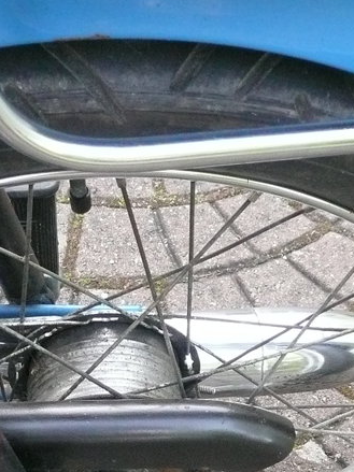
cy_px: 404
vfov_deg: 27.0
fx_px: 955
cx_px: 101
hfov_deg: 20.9
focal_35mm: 70
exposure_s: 1/40
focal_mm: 4.6
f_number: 3.3
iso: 400
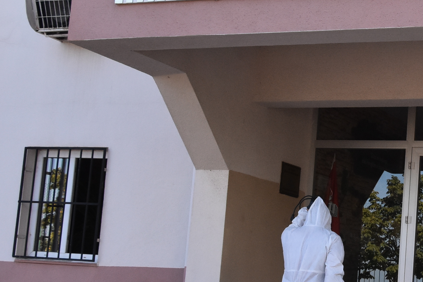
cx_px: 431
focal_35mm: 83
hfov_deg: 23.4
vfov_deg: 16.5
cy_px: 144
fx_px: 975
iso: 1250
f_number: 11
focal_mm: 22
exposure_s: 1/500
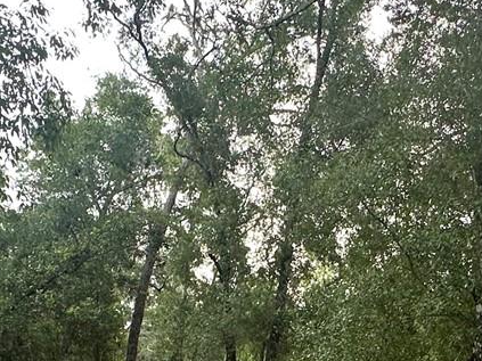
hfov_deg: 36.2
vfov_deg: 24.8
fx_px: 738
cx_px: 237
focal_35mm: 53
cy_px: 434
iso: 40
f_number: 2.2
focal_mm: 2.22
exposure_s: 1/111
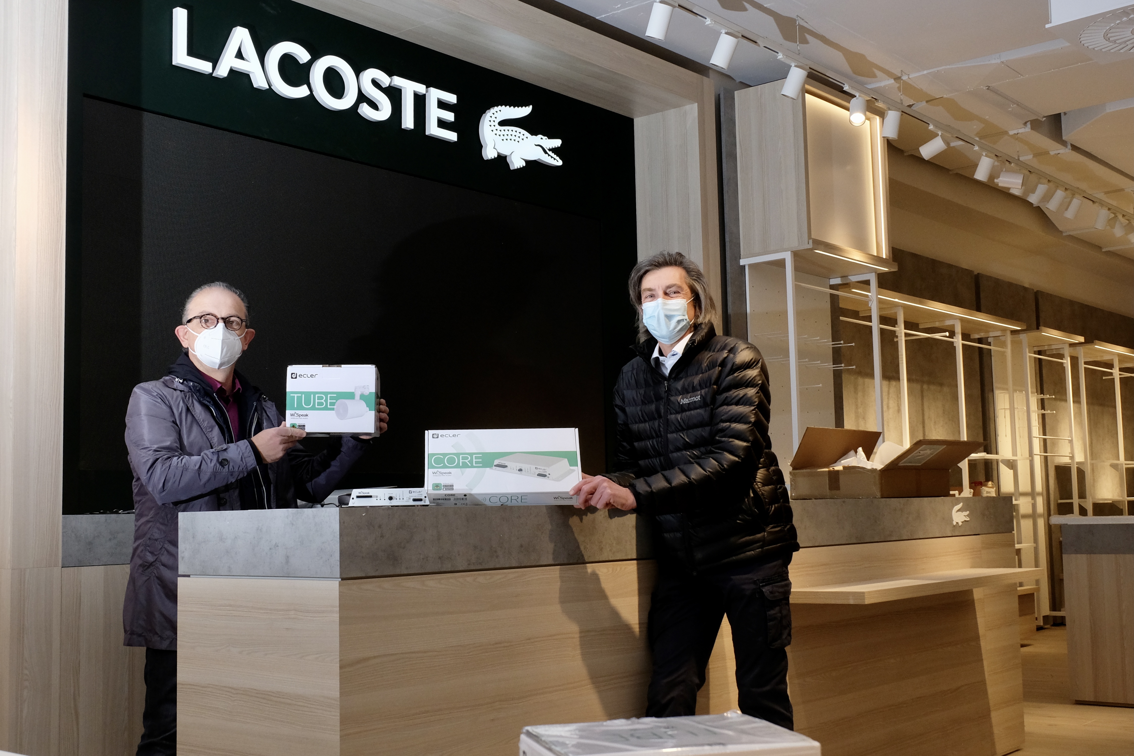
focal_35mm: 32
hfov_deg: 58.7
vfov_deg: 41.1
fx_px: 1008
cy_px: 378
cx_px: 567
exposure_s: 1/125
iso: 1000
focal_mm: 21.1
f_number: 8
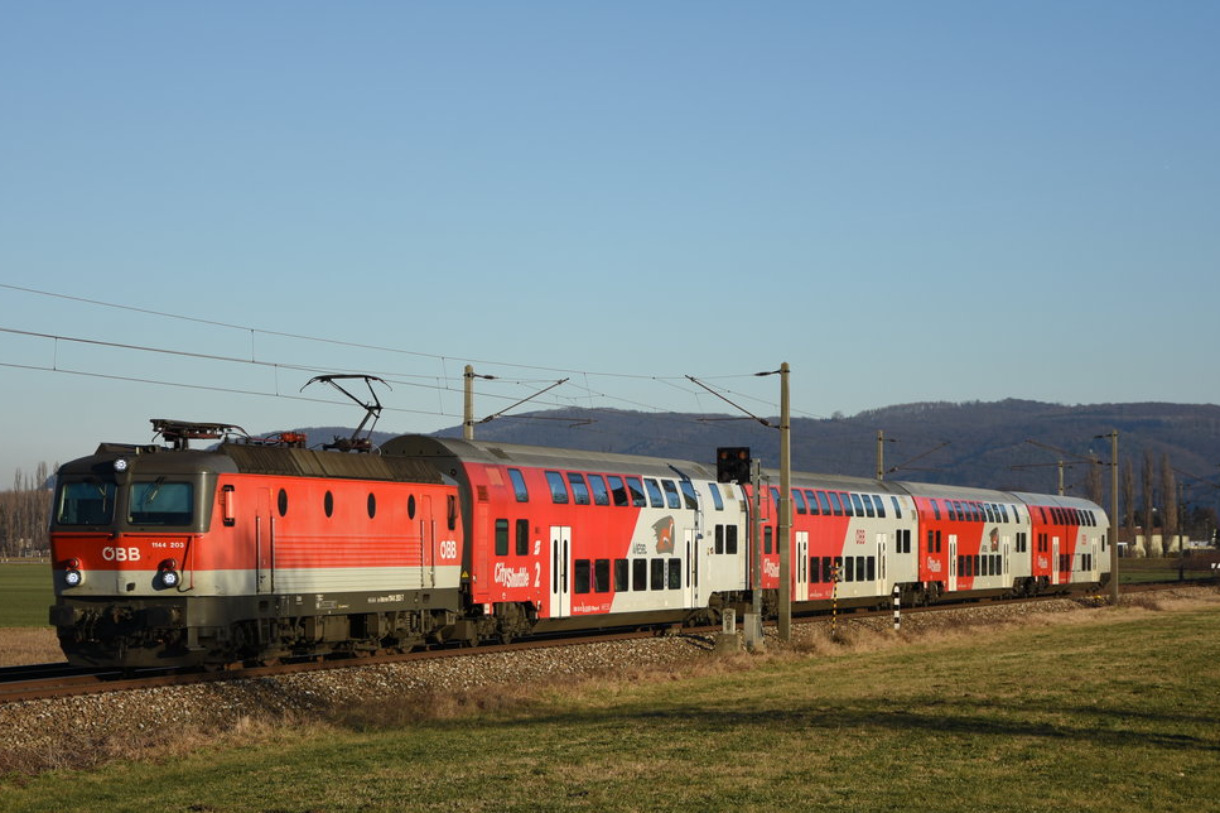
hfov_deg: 18.9
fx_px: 3659
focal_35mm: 108
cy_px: 463
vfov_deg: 12.7
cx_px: 638
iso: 100
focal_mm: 58
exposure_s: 1/640
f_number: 5
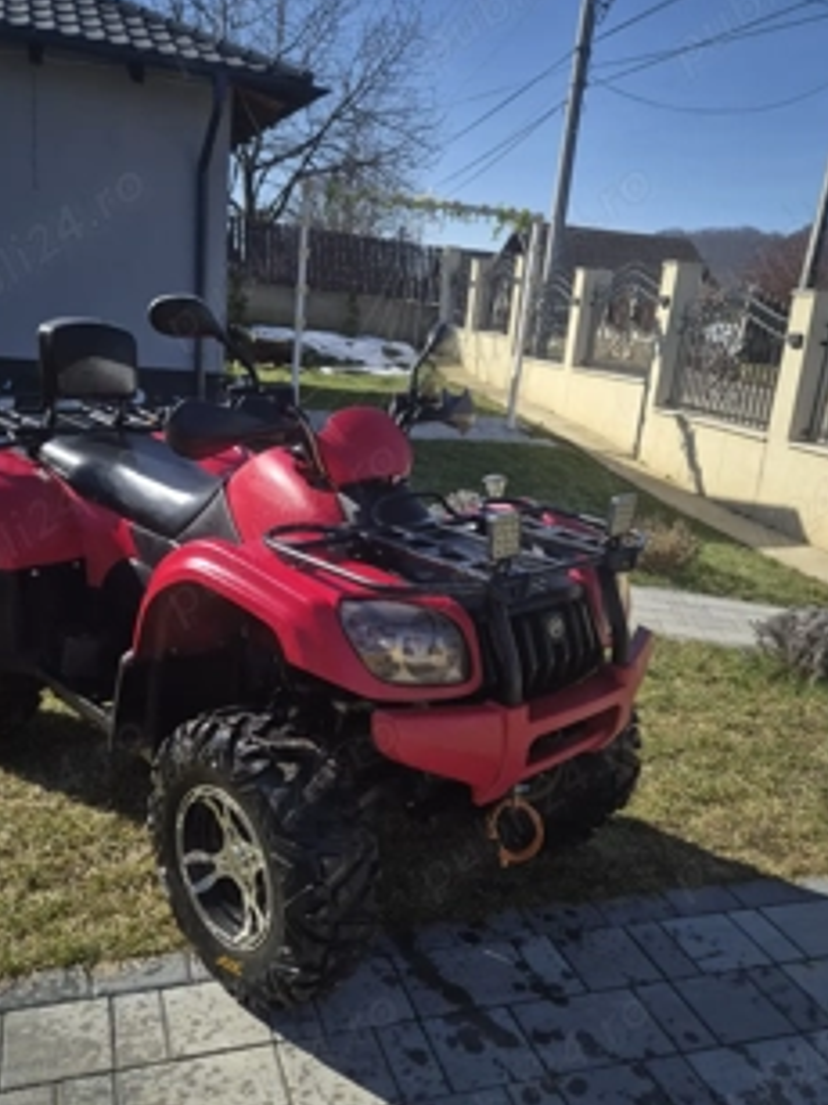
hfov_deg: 46.8
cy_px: 590
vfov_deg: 59.9
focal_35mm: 30
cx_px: 407
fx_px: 957
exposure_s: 1/1200
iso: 25
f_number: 1.8
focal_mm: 5.4
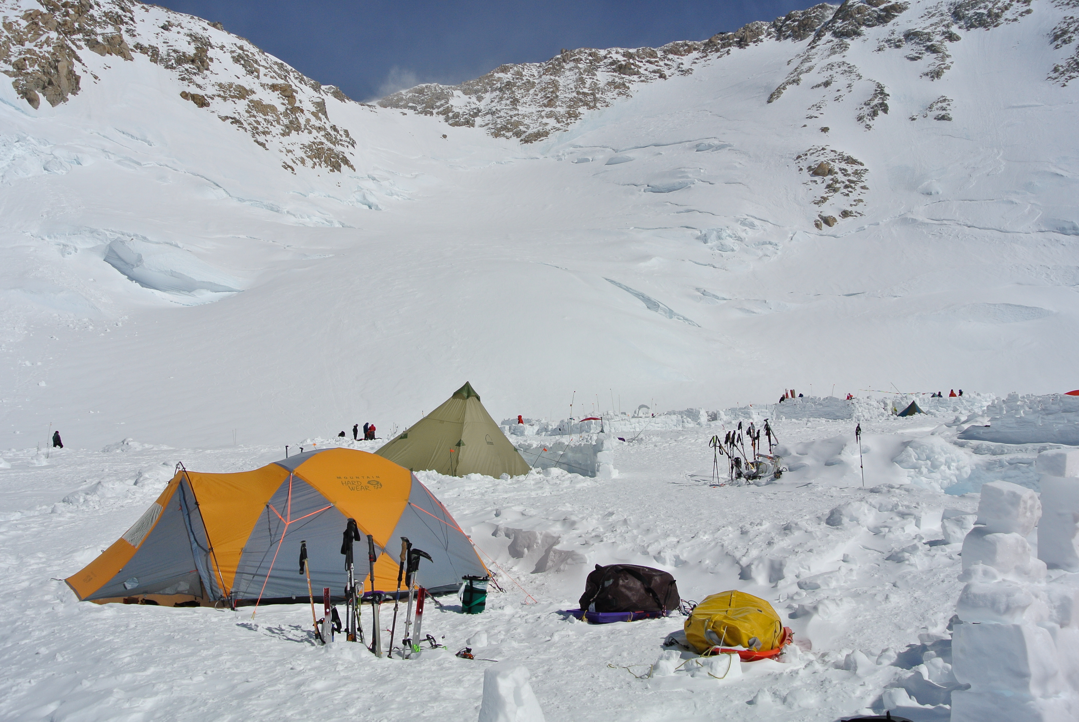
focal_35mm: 27
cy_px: 361
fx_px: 810
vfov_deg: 48.0
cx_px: 540
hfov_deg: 67.3
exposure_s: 1/2000
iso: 100
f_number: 5.6
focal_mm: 10
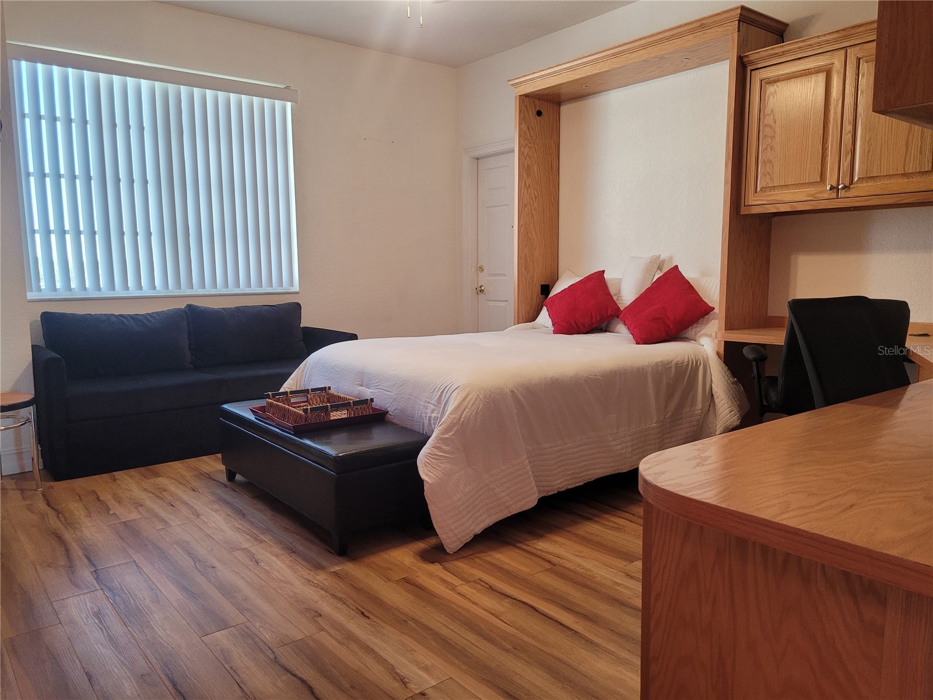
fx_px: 701
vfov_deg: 53.1
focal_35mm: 26
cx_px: 466
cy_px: 350
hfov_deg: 67.3
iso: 250
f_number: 1.8
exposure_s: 1/120
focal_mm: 5.4
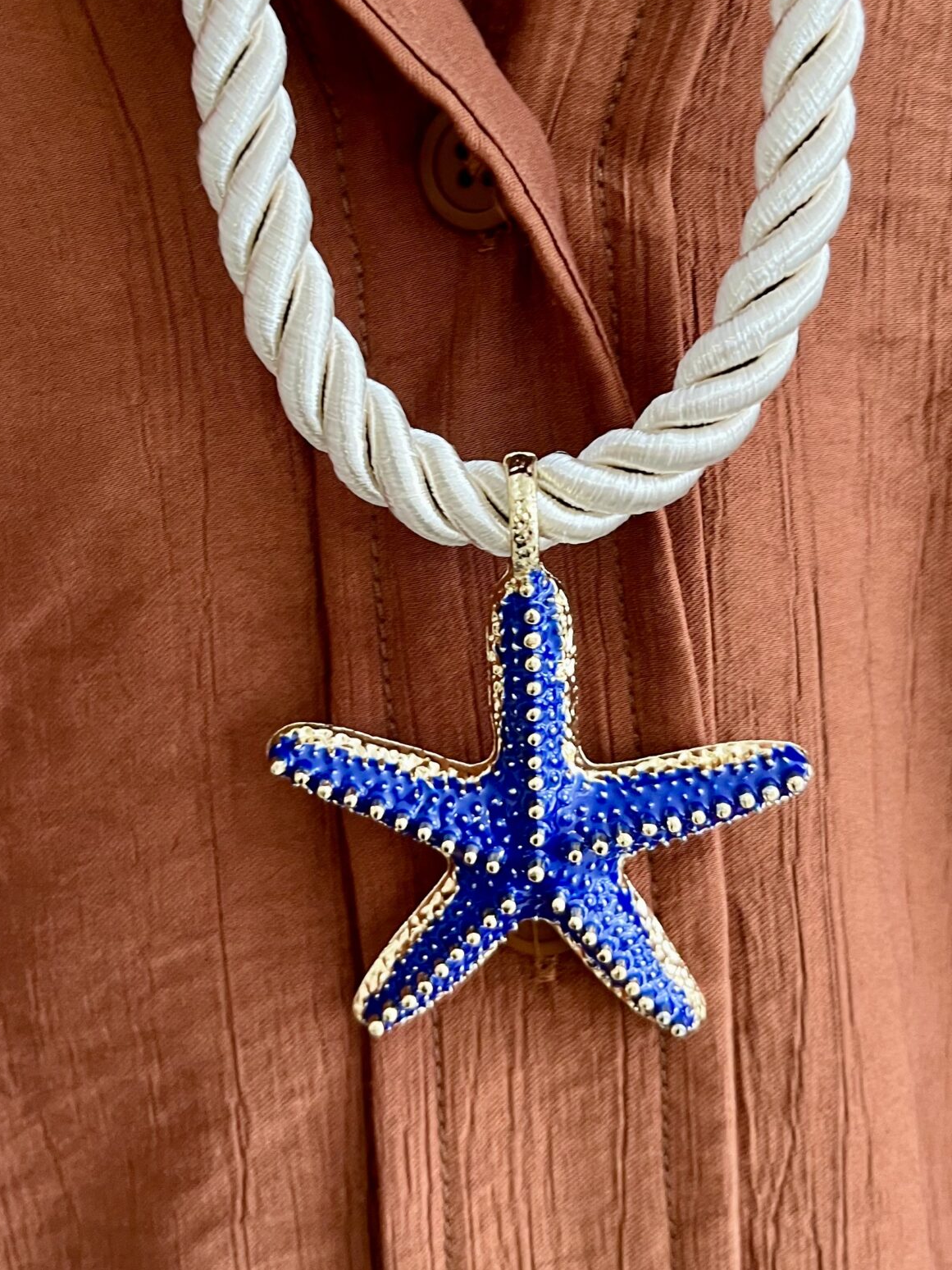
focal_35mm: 43
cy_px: 474
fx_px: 1577
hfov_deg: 33.6
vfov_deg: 43.5
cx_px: 506
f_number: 1.6
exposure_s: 1/62
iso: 125
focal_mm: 5.1
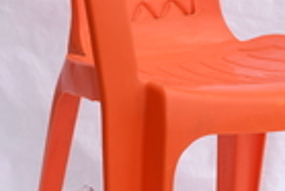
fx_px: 1625
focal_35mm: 205
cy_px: 83
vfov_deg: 6.7
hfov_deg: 10.0
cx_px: 180
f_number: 10
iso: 100
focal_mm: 38
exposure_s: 1/125
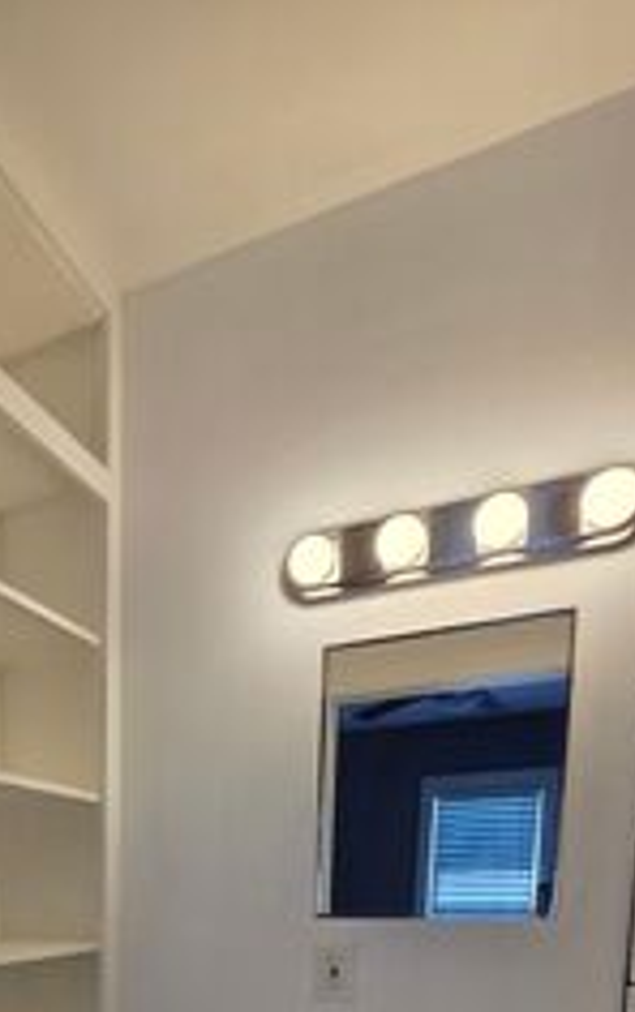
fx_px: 773
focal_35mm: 28
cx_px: 60
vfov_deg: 52.4
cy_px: 1016
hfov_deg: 41.1
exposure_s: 1/120
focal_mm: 2.2
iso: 50
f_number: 1.9
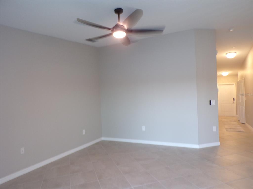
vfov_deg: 56.8
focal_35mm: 24
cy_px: 94
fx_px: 175
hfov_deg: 71.6
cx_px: 126
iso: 200
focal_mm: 4.3
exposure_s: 1/34
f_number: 3
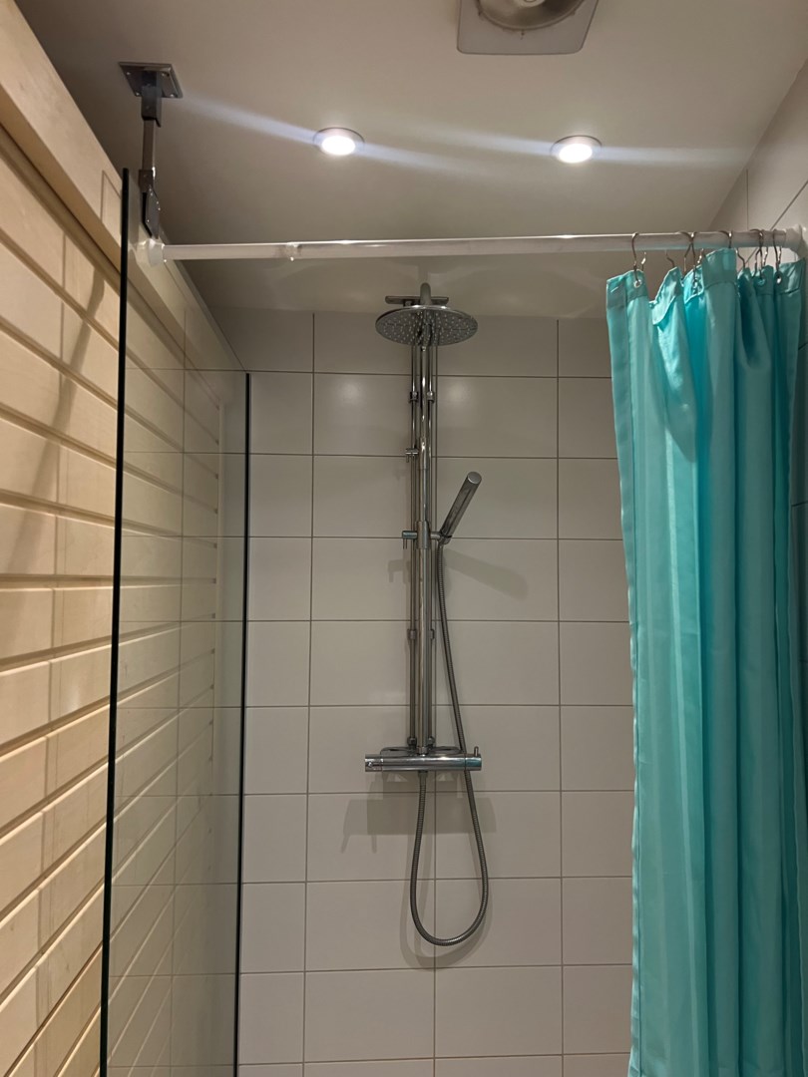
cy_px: 538
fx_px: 809
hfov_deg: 53.1
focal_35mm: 26
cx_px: 404
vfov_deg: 67.3
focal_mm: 5.7
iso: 160
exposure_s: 1/50
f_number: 1.5
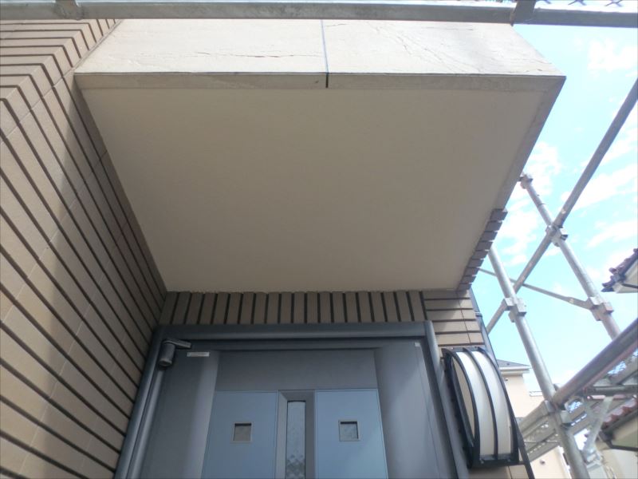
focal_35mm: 21
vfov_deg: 63.4
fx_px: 387
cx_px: 319
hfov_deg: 79.0
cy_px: 240
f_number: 3.5
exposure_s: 1/250
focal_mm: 3.7
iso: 125
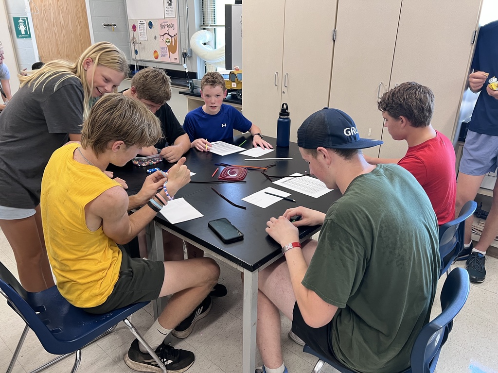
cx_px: 249
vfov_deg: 53.1
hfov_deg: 67.3
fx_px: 374
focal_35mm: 26
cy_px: 186
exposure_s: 1/60
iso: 125
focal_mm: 5.7
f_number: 1.5
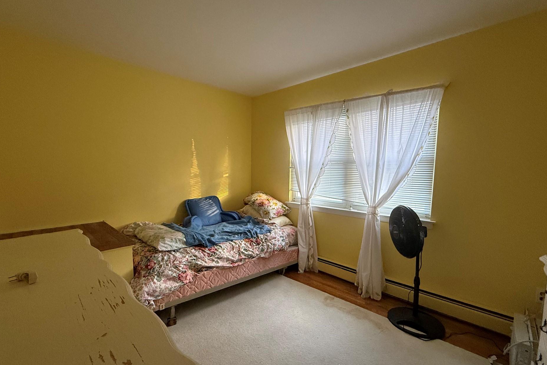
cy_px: 192
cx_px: 273
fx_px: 243
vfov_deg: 73.7
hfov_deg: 96.7
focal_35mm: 16
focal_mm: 2.22
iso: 400
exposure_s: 1/60
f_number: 2.2
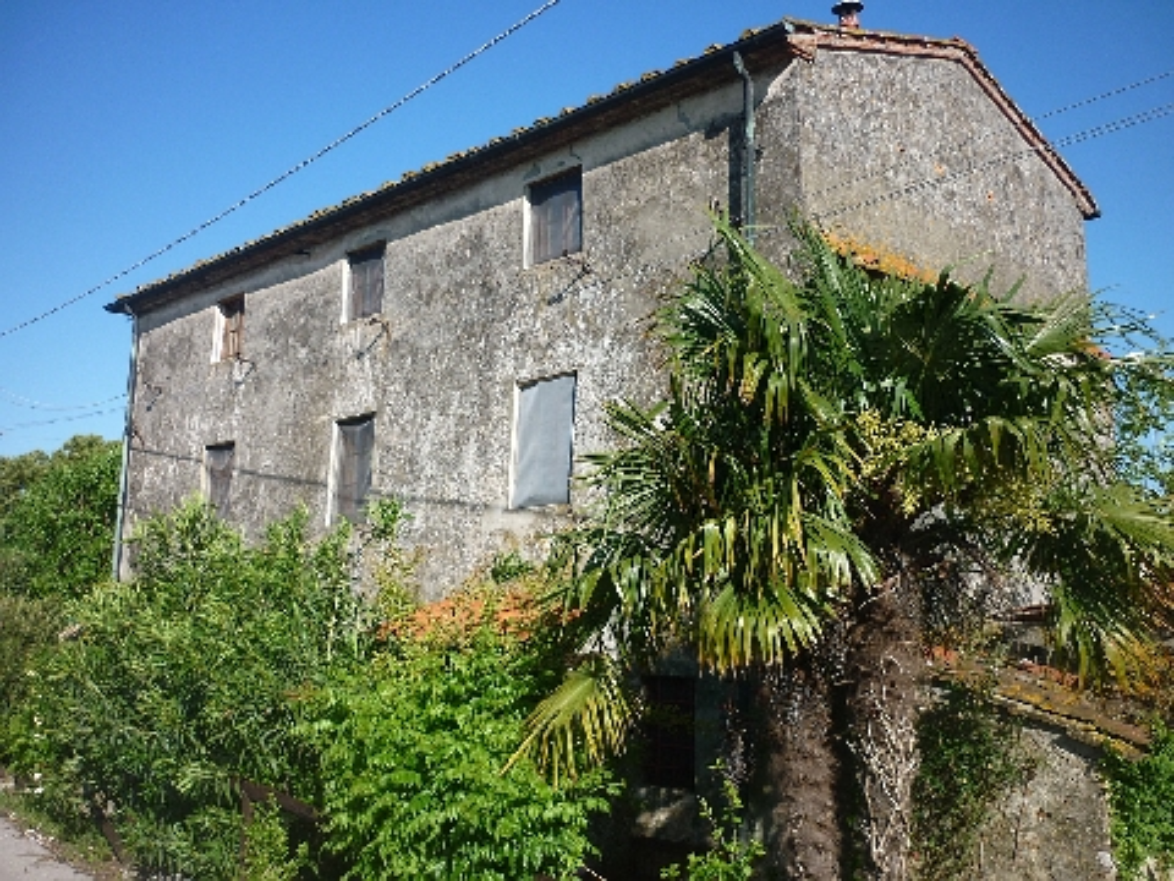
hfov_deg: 55.4
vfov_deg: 42.9
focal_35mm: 33
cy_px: 440
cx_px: 587
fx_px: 1119
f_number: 8
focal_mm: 5.5
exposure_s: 1/160
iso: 80
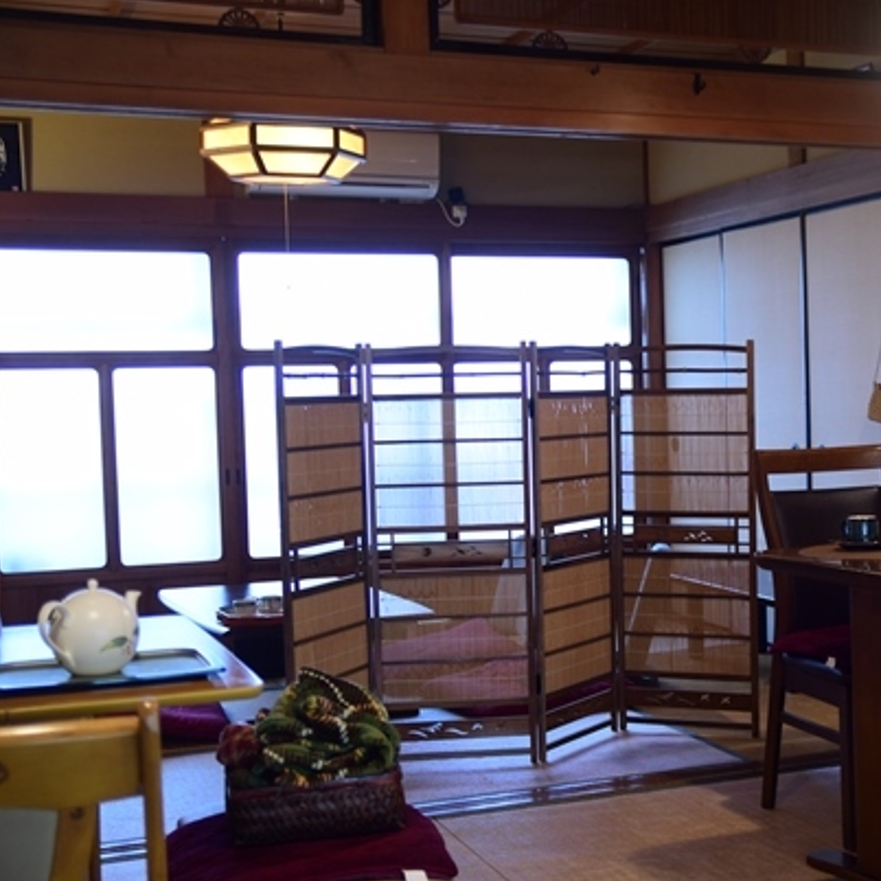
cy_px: 460
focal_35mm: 61
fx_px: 1756
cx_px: 690
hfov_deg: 27.7
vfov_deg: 28.2
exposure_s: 1/50
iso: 400
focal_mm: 30
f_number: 2.8
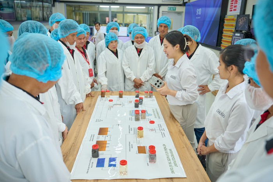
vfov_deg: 46.4
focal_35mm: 28
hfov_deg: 65.5
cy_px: 91
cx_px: 136
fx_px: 212
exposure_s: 1/160
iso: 400
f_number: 2.8
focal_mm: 28
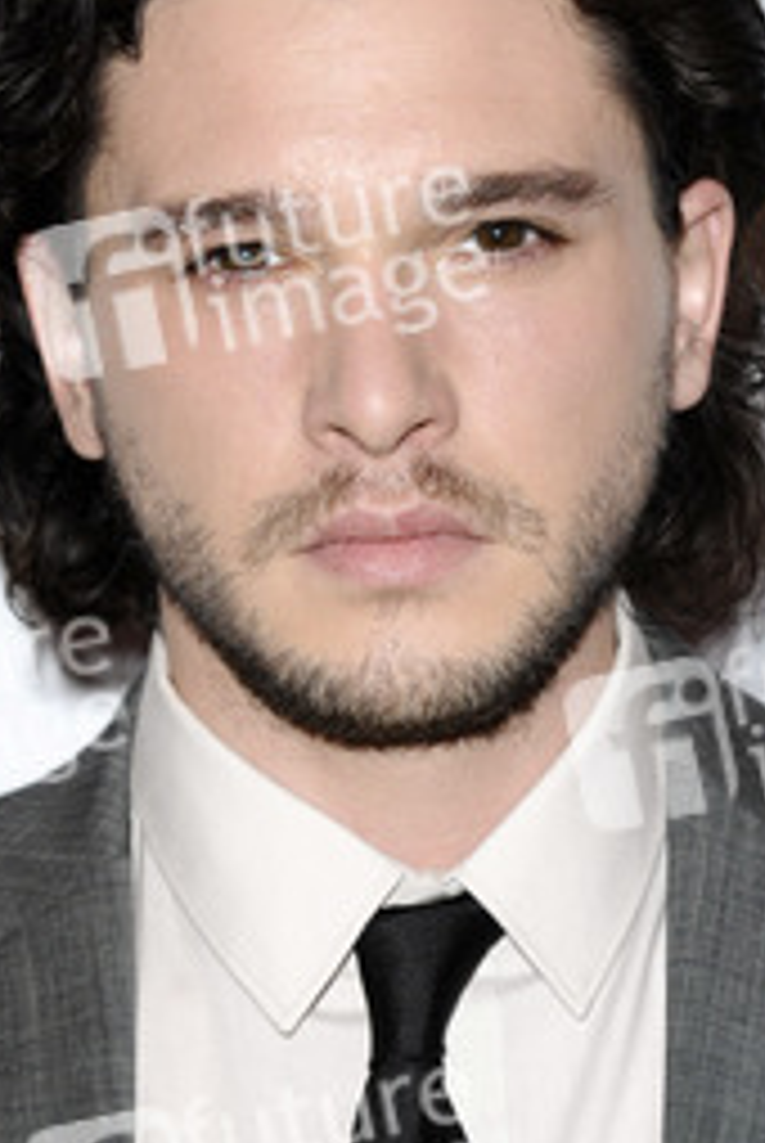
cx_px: 389
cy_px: 500
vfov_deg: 9.5
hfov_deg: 6.3
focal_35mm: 217
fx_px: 6898
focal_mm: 92
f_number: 4.5
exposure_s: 1/200
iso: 320
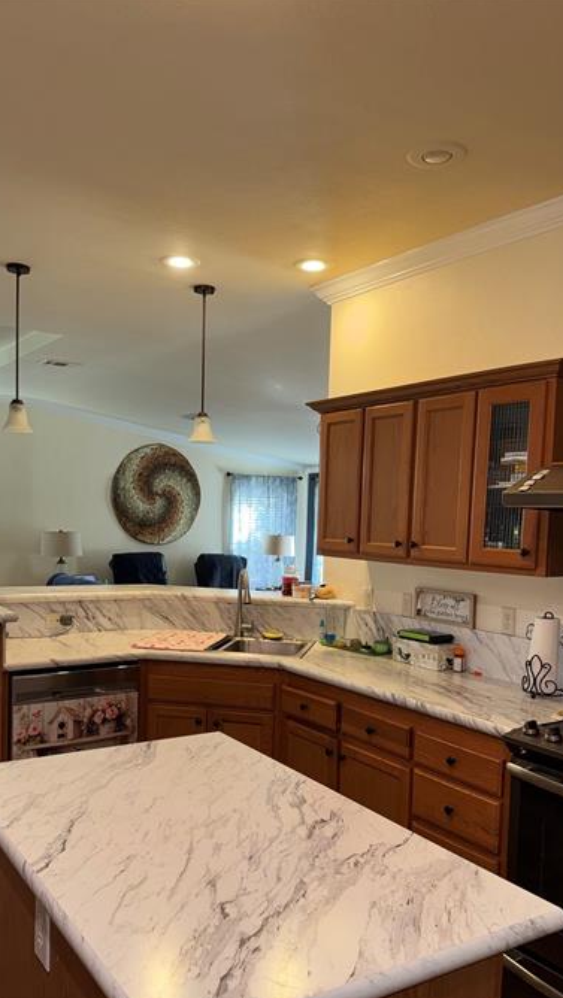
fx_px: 795
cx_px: 248
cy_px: 567
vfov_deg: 64.0
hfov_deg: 38.9
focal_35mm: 30
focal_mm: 6.76
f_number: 1.78
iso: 64
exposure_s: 1/30
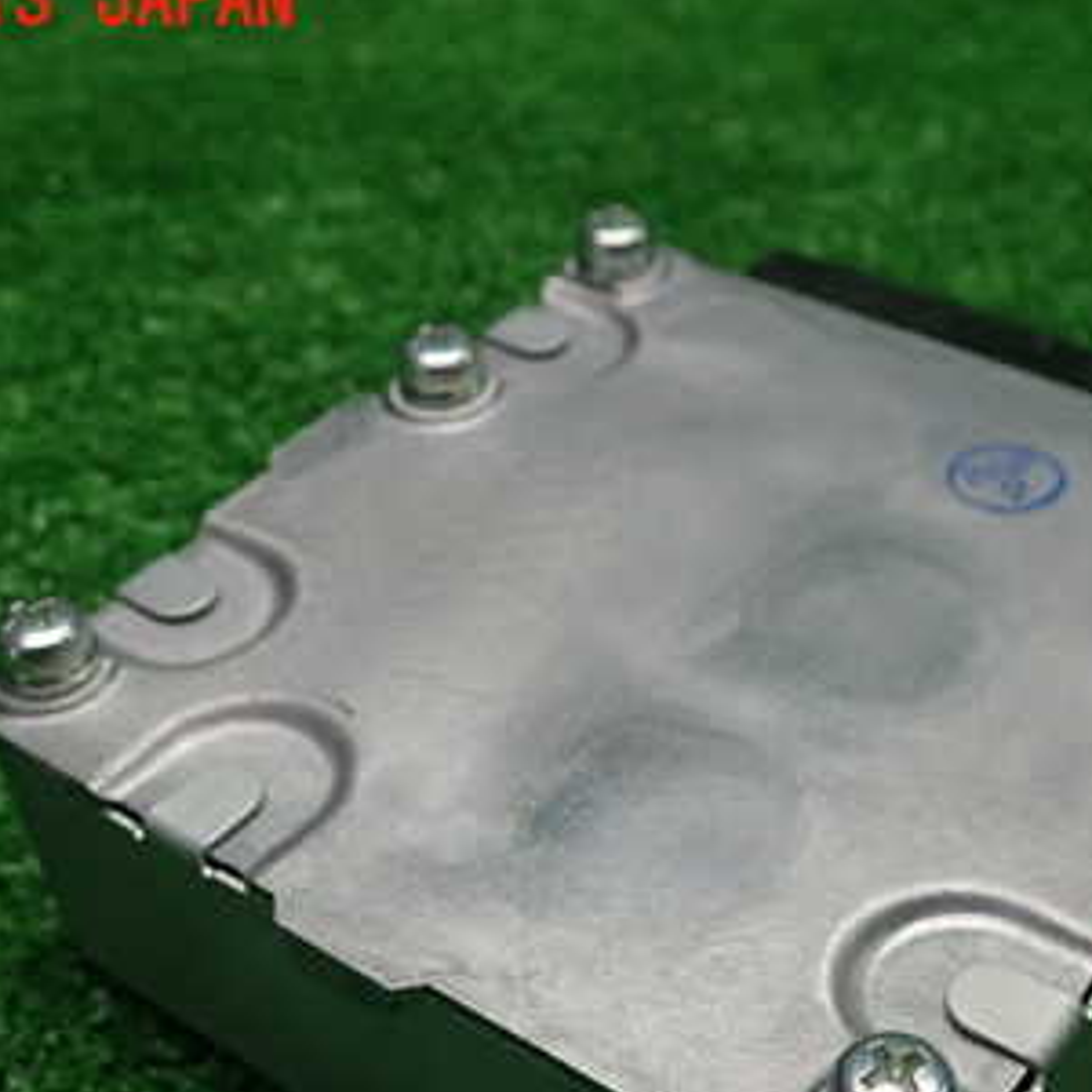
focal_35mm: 53
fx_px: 1892
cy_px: 775
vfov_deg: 31.8
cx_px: 724
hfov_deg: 32.0
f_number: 2.3
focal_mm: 5.5
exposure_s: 1/125
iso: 250
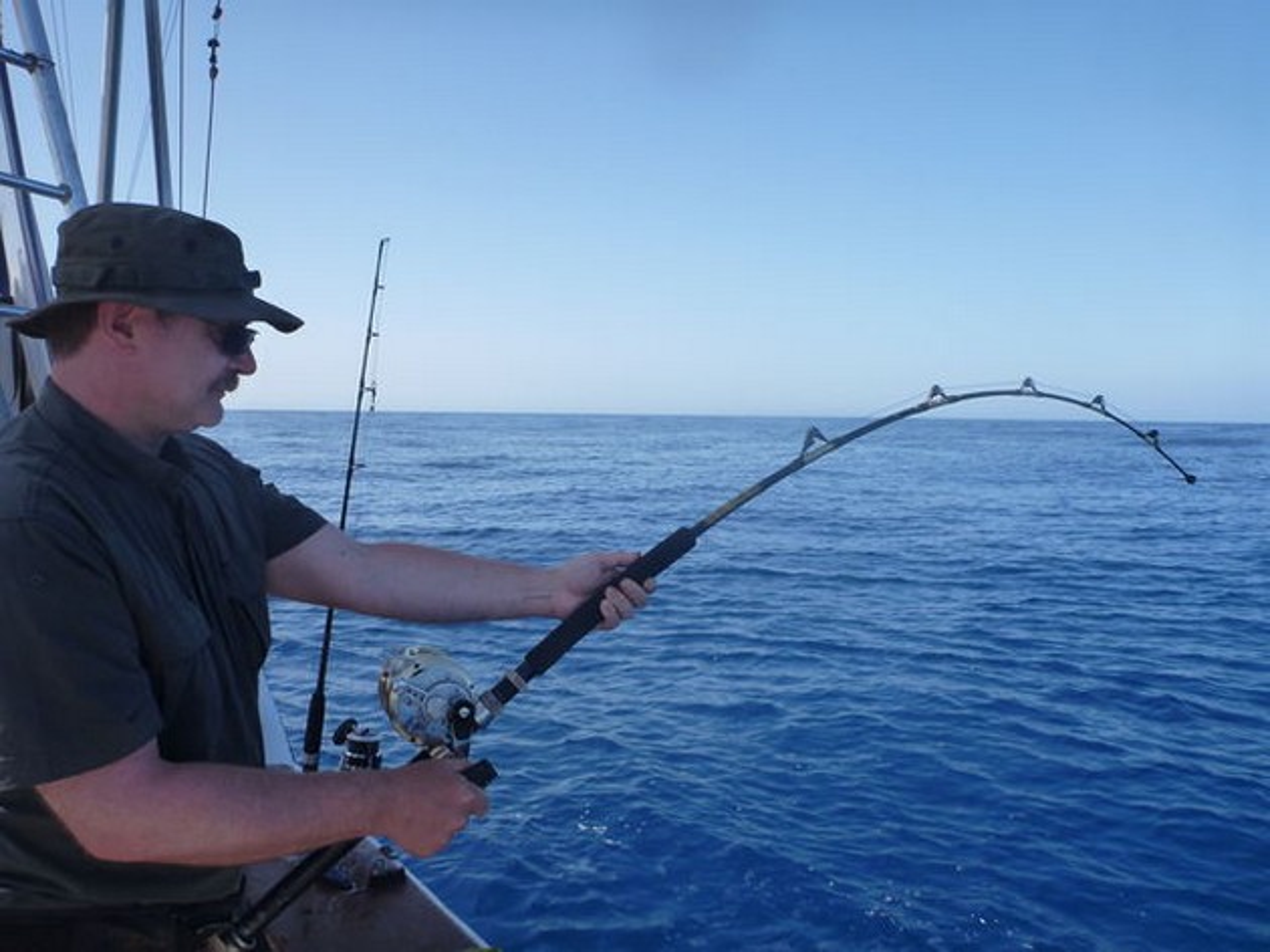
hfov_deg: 63.5
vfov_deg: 49.7
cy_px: 476
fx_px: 1027
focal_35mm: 28
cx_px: 635
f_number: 3.3
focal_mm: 4.9
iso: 160
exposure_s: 1/800
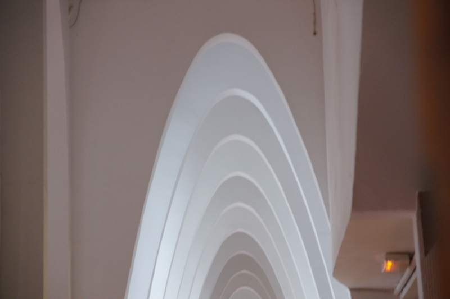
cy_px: 150
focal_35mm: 120
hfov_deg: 17.1
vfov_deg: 11.4
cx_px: 225
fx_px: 1500
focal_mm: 80
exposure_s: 1/10
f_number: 4.5
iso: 800
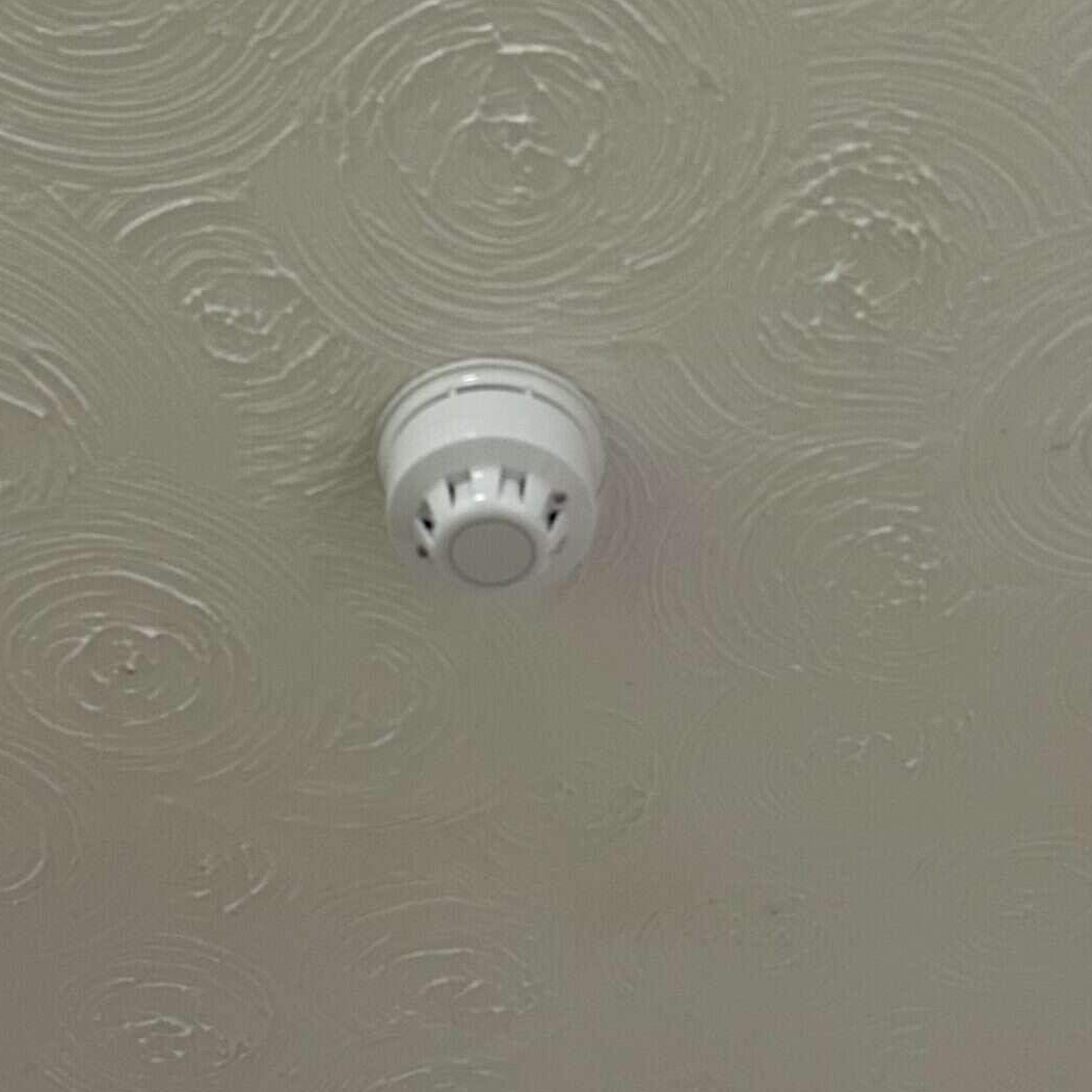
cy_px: 647
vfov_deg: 30.5
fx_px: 1999
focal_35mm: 56
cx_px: 517
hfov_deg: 30.6
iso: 160
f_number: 1.5
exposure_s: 1/50
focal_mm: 5.7
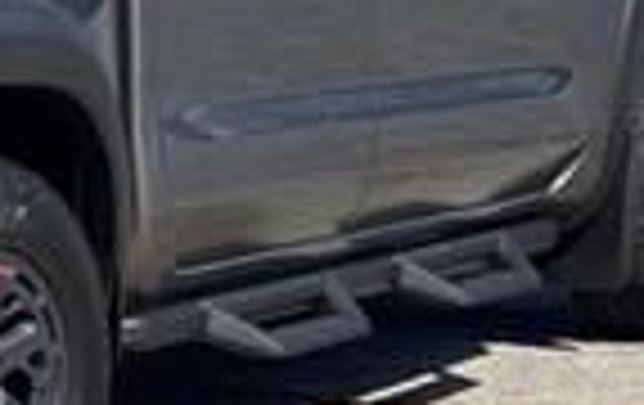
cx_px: -203
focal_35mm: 179
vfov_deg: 7.3
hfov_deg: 11.4
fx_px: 3148
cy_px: 14
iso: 64
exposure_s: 1/4608
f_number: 1.78
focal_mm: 6.76
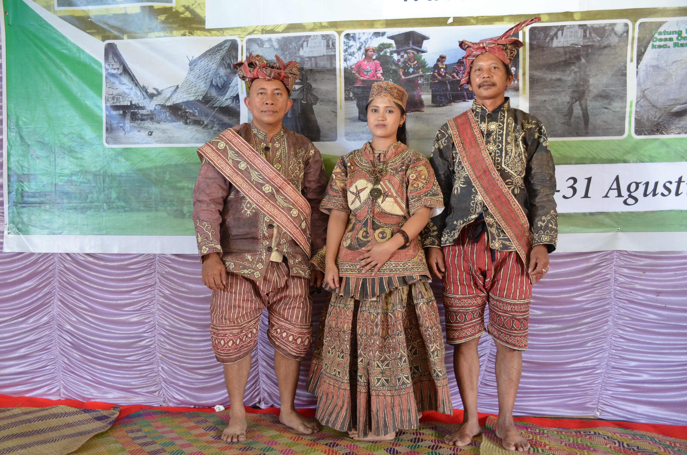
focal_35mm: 36
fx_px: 686
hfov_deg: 53.2
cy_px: 228
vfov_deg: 36.7
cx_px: 344
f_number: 4.5
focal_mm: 24
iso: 1000
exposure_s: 1/80
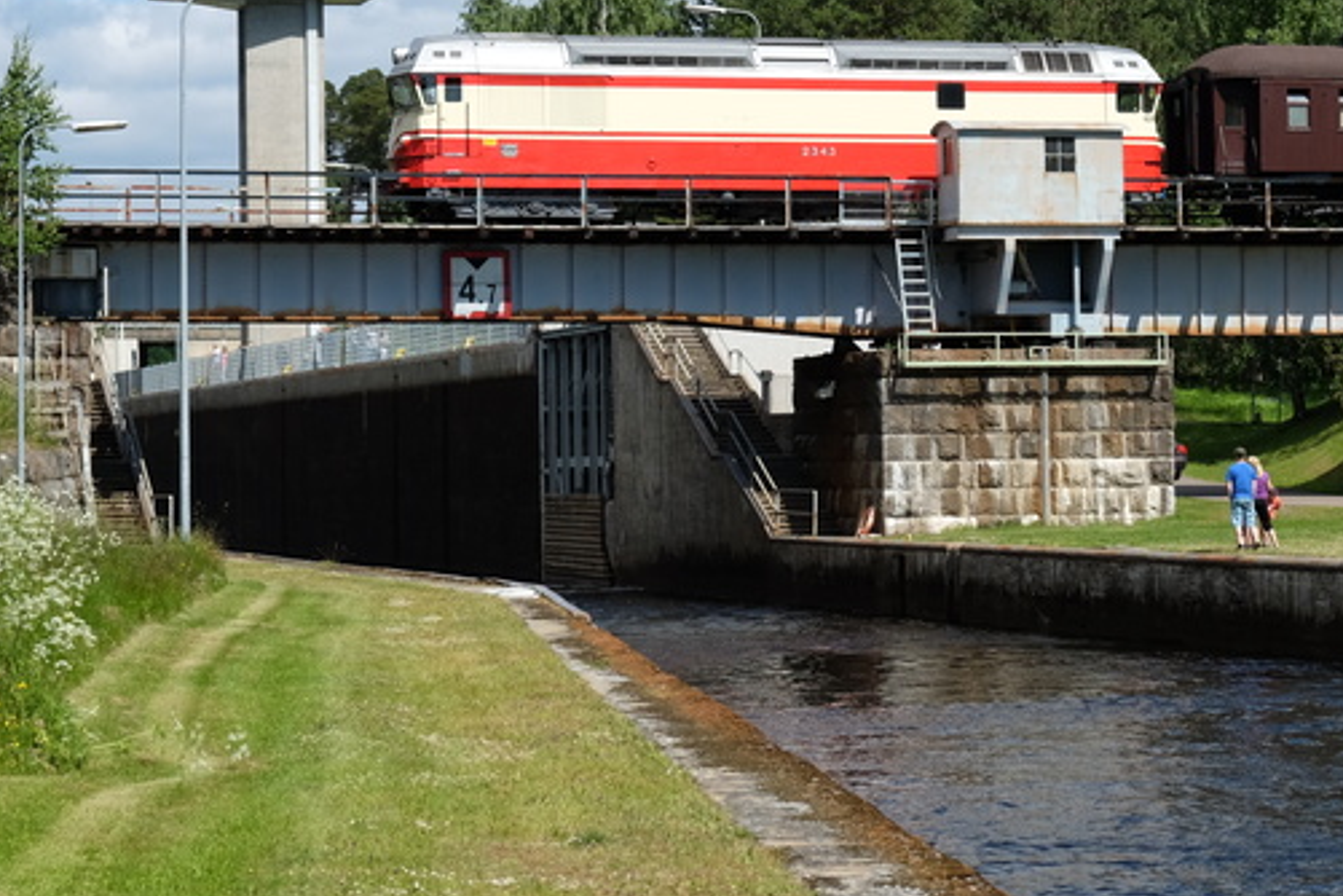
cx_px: 850
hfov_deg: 18.7
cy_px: 349
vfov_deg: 12.6
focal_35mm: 109
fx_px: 4066
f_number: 8
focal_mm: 46.3
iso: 200
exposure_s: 1/400
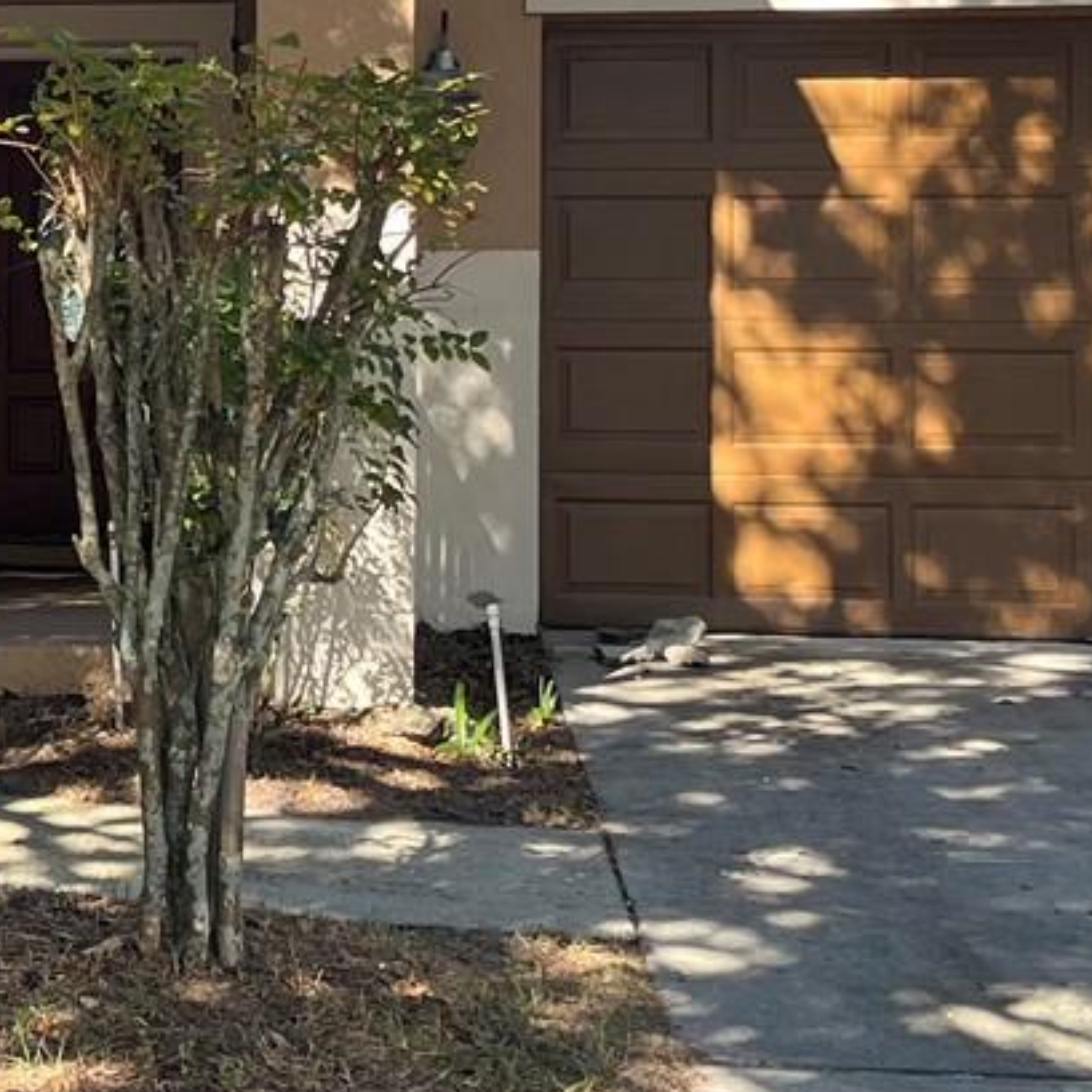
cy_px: 256
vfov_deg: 19.1
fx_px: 3212
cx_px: -77
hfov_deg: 18.6
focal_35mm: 90
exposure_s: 1/397
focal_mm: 5.1
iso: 50
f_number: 1.6
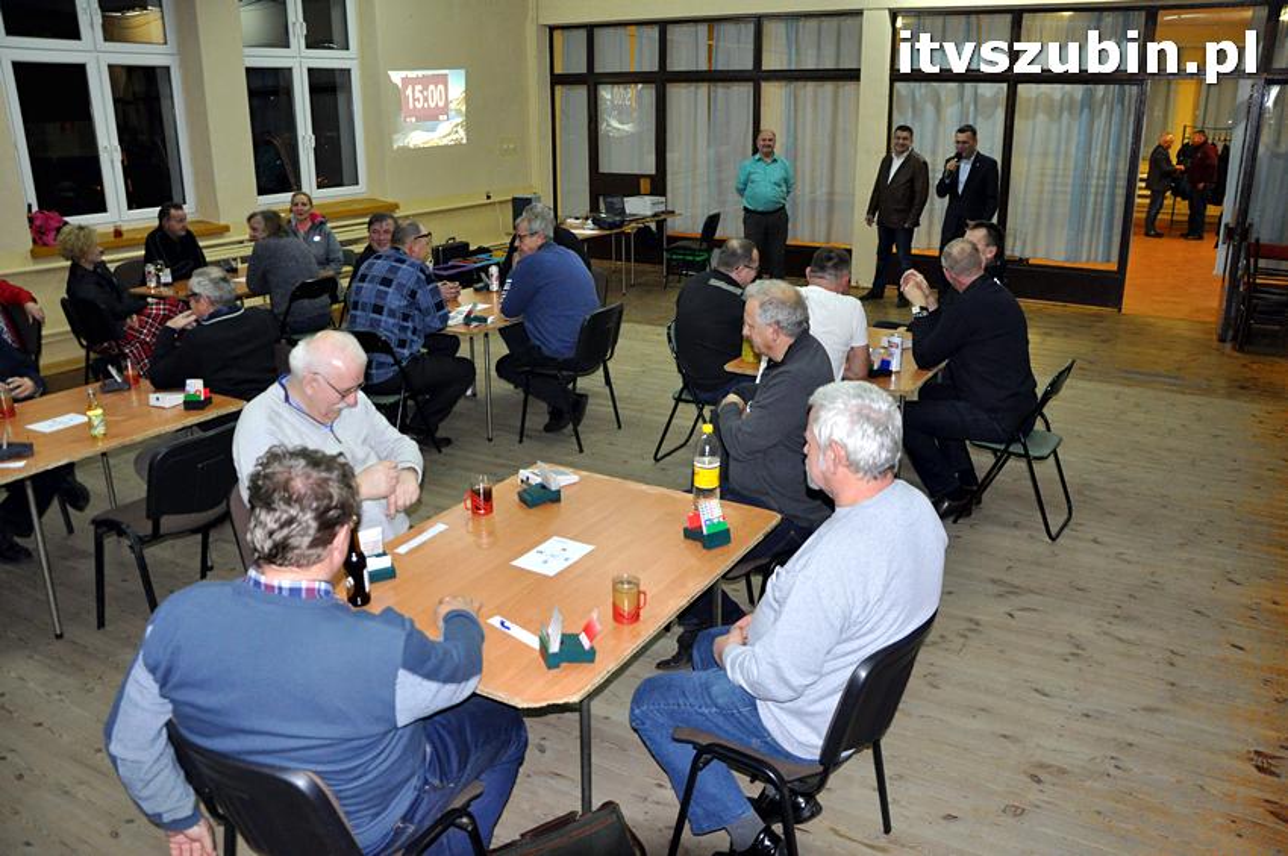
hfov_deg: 67.4
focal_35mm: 27
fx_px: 965
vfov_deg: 47.8
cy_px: 428
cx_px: 644
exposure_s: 1/60
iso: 1250
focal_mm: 18
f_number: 4.5
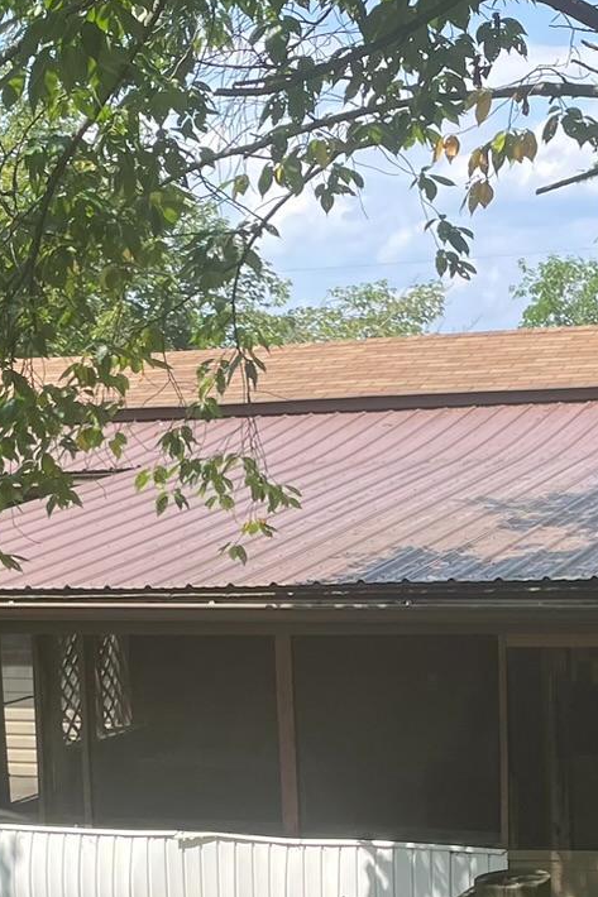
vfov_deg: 25.7
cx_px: 326
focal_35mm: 78
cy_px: 681
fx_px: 1944
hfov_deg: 17.5
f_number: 1.6
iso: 32
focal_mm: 4.2
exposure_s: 1/895
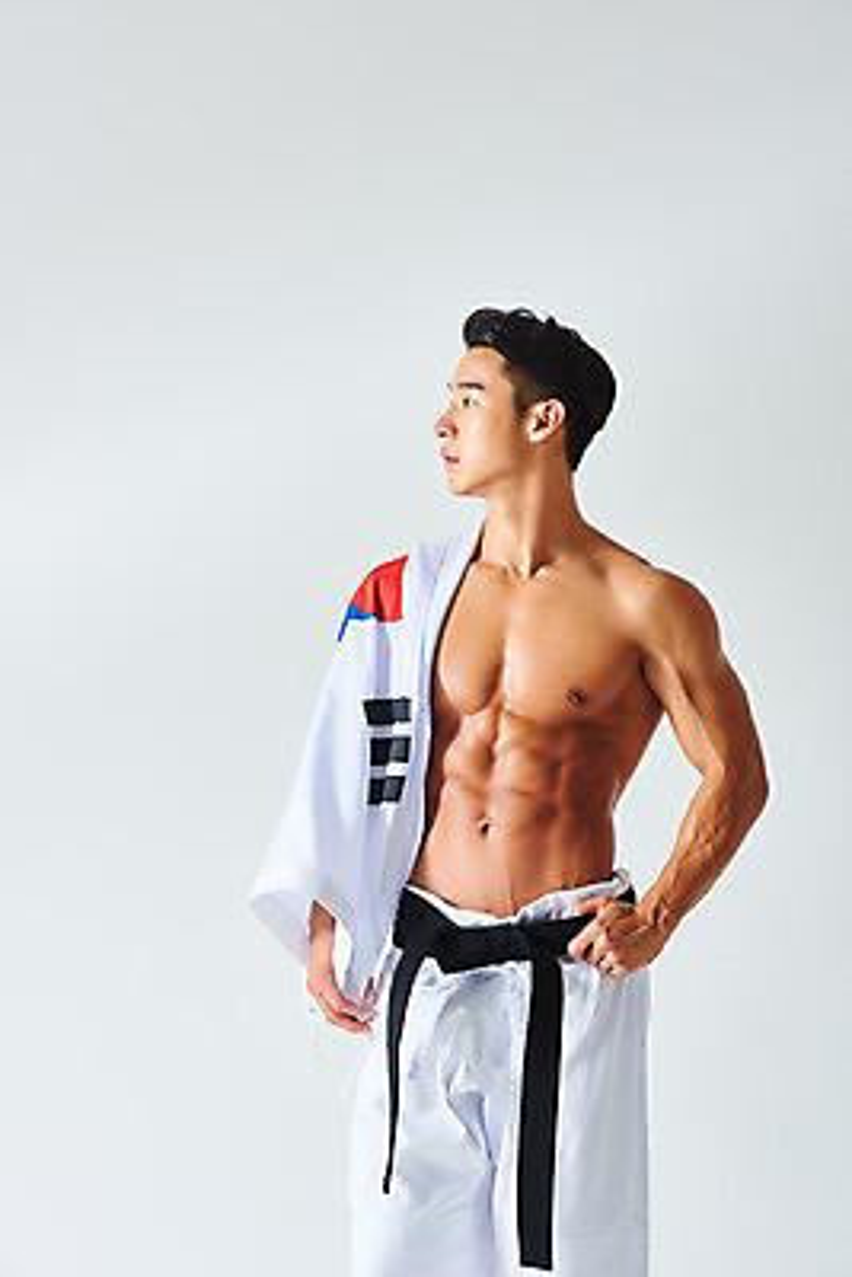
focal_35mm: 140
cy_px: 638
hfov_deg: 9.8
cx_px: 426
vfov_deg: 14.6
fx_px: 4965
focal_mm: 140
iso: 100
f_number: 11
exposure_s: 1/125
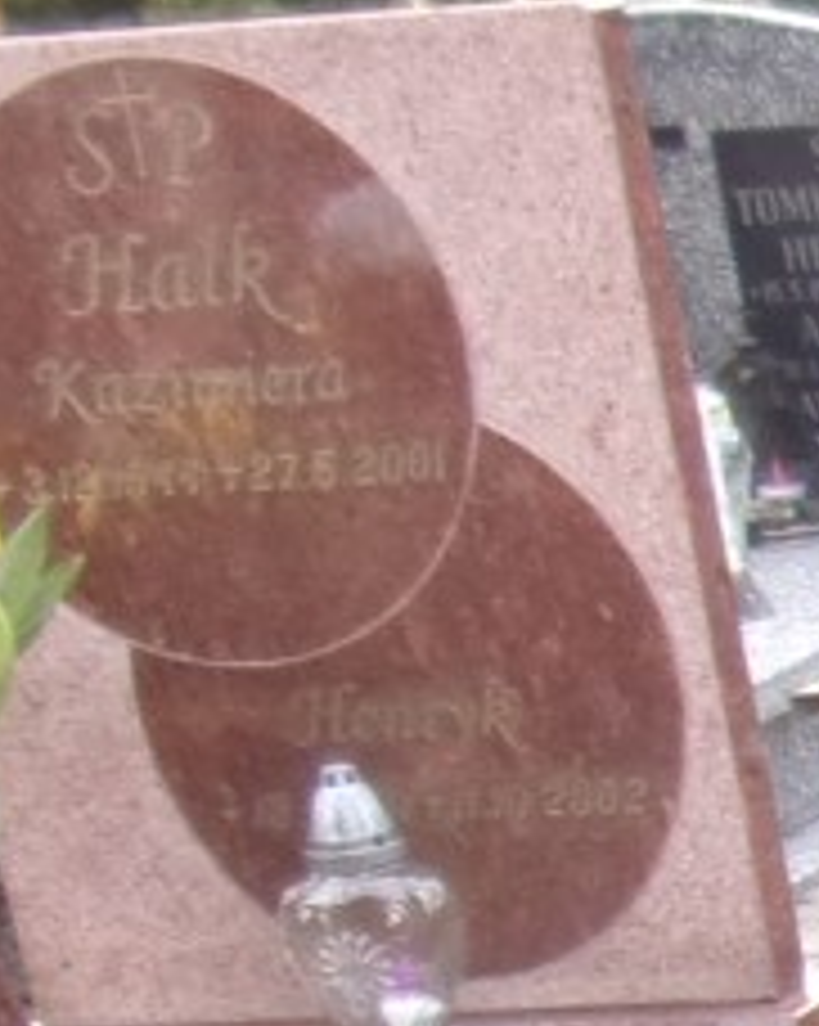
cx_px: 2682
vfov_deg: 12.6
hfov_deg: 8.3
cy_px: 1377
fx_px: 4490
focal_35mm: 148
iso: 80
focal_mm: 4.3
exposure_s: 1/85
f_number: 3.3
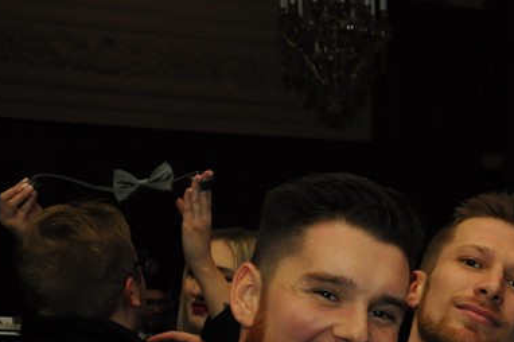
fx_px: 1455
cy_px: 392
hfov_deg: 19.0
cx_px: 610
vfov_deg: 13.1
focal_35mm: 102
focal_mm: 26
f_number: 4.5
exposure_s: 1/60
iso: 800
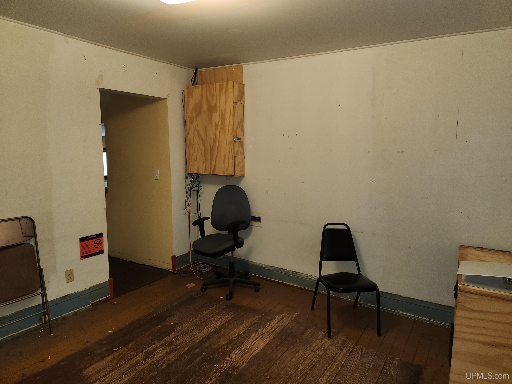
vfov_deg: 58.9
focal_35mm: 23
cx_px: 256
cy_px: 192
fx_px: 340
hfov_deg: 73.9
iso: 100
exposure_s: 1/24
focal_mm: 5.4
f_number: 1.8
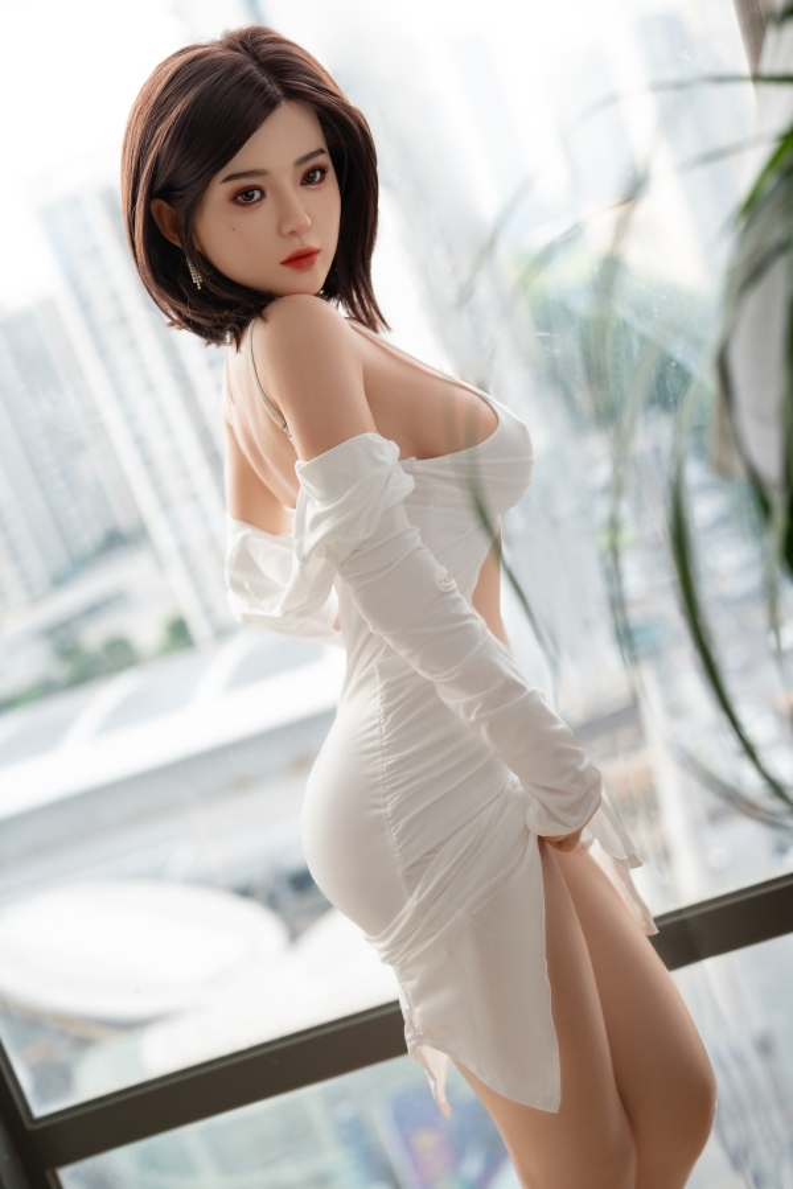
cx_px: 396
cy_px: 594
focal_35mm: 50
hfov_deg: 27.0
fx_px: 1652
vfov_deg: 39.6
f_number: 2.5
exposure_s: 1/125
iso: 100
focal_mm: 50
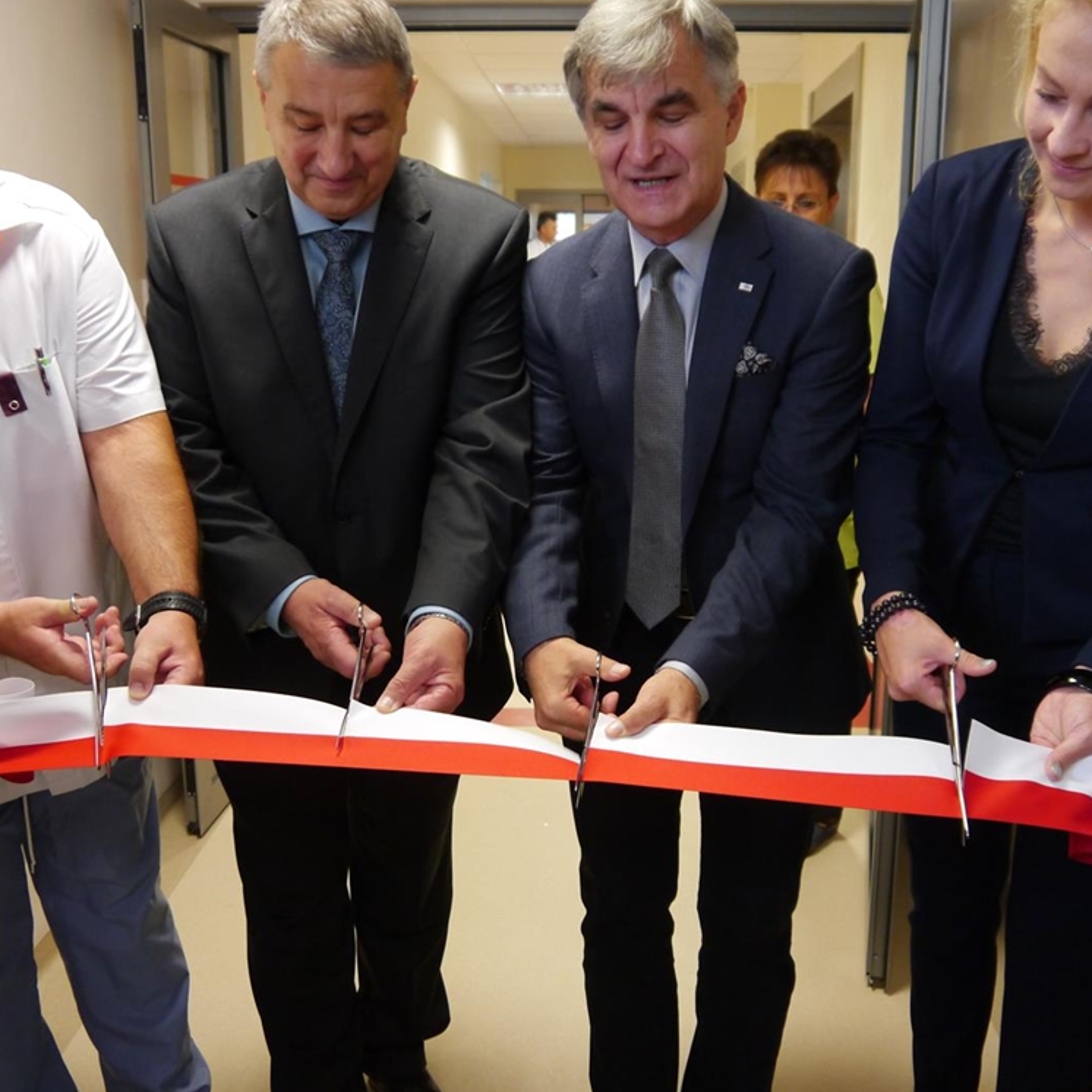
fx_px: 1213
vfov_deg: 48.4
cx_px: 578
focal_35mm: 34
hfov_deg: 48.4
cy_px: 534
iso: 800
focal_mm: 14
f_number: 3.5
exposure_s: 1/40
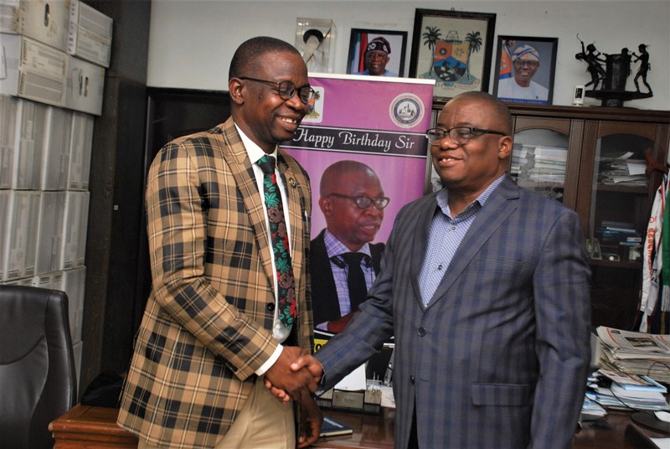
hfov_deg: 46.3
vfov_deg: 32.0
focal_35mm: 42
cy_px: 224
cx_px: 335
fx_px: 783
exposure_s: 1/200
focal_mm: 28
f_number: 4
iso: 800
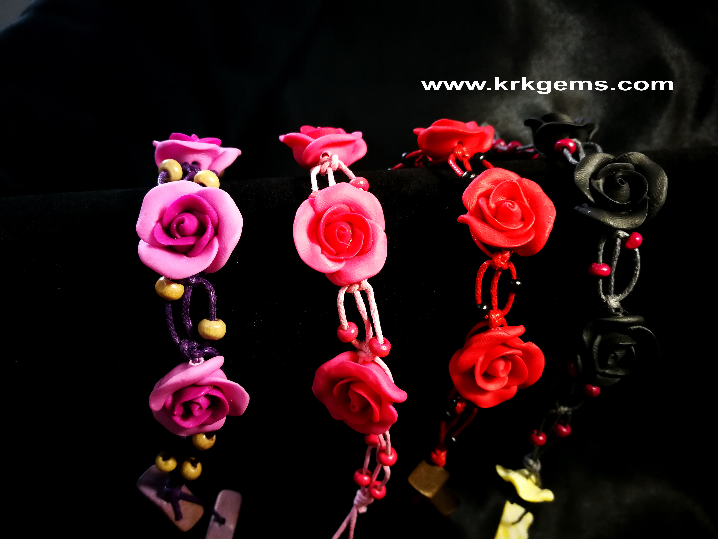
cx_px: 359
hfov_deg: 65.3
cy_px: 270
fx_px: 560
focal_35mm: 27
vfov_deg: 51.4
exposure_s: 1/33.3
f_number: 2.2
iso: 200
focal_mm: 3.95
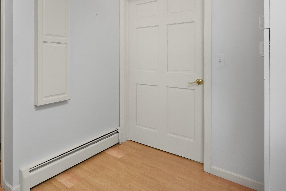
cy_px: 57
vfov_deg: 53.6
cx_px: 64
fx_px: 183
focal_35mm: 23
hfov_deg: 69.7
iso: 800
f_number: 4.5
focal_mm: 14
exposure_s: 1/125
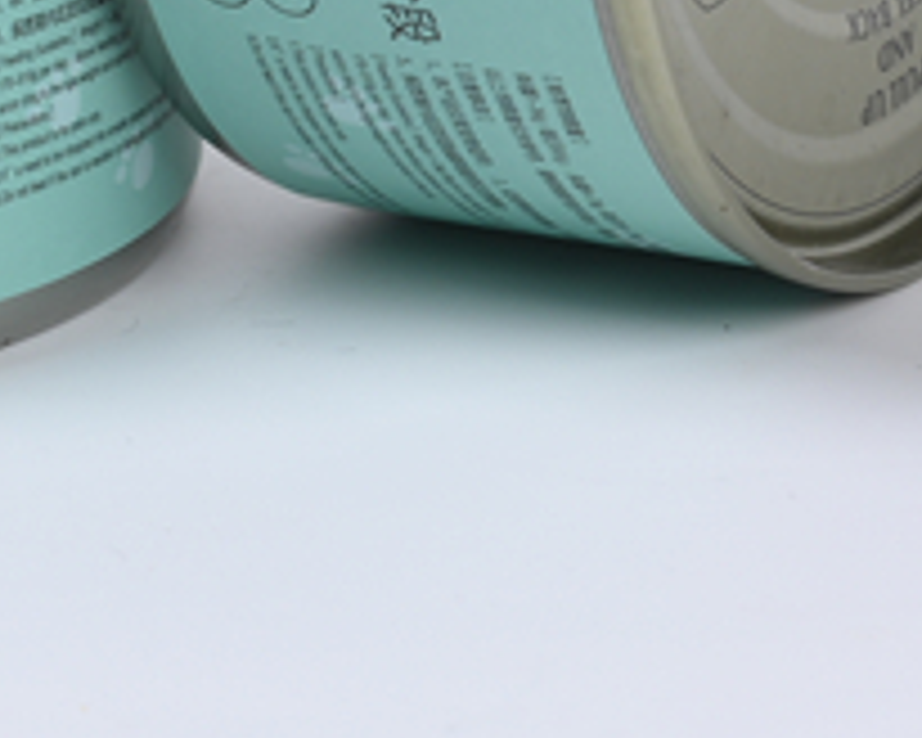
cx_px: 36
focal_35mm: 481
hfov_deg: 4.0
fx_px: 13125
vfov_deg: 3.2
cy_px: -376
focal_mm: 105
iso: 100
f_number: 11
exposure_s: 1/125
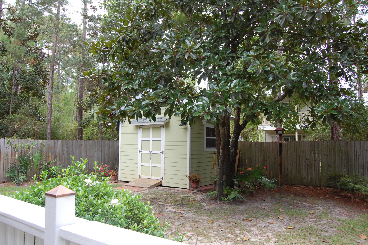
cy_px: 122
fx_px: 276
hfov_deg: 67.4
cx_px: 184
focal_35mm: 27
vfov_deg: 47.8
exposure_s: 1/125
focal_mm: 18
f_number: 5.6
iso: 400
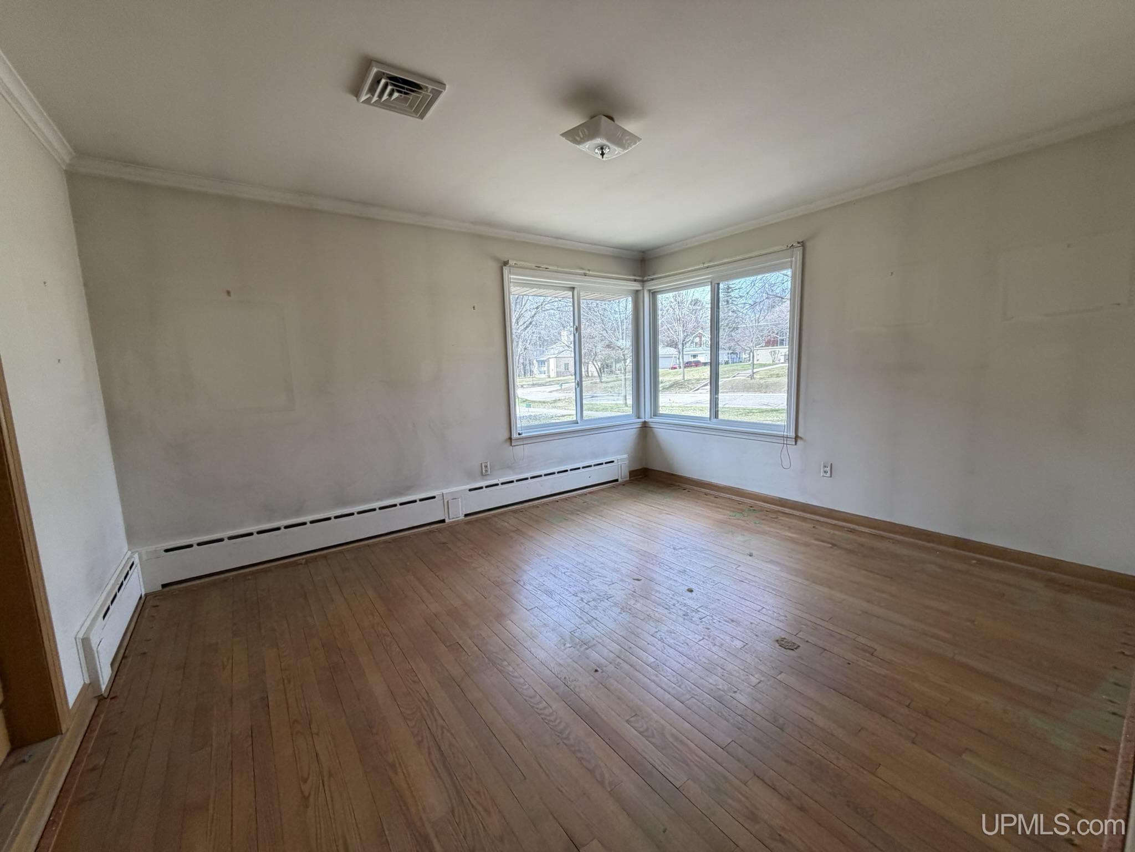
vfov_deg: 85.7
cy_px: 426
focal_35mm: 14
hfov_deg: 102.1
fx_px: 459
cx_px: 568
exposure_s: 1/121
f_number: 2.2
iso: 125
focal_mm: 2.22
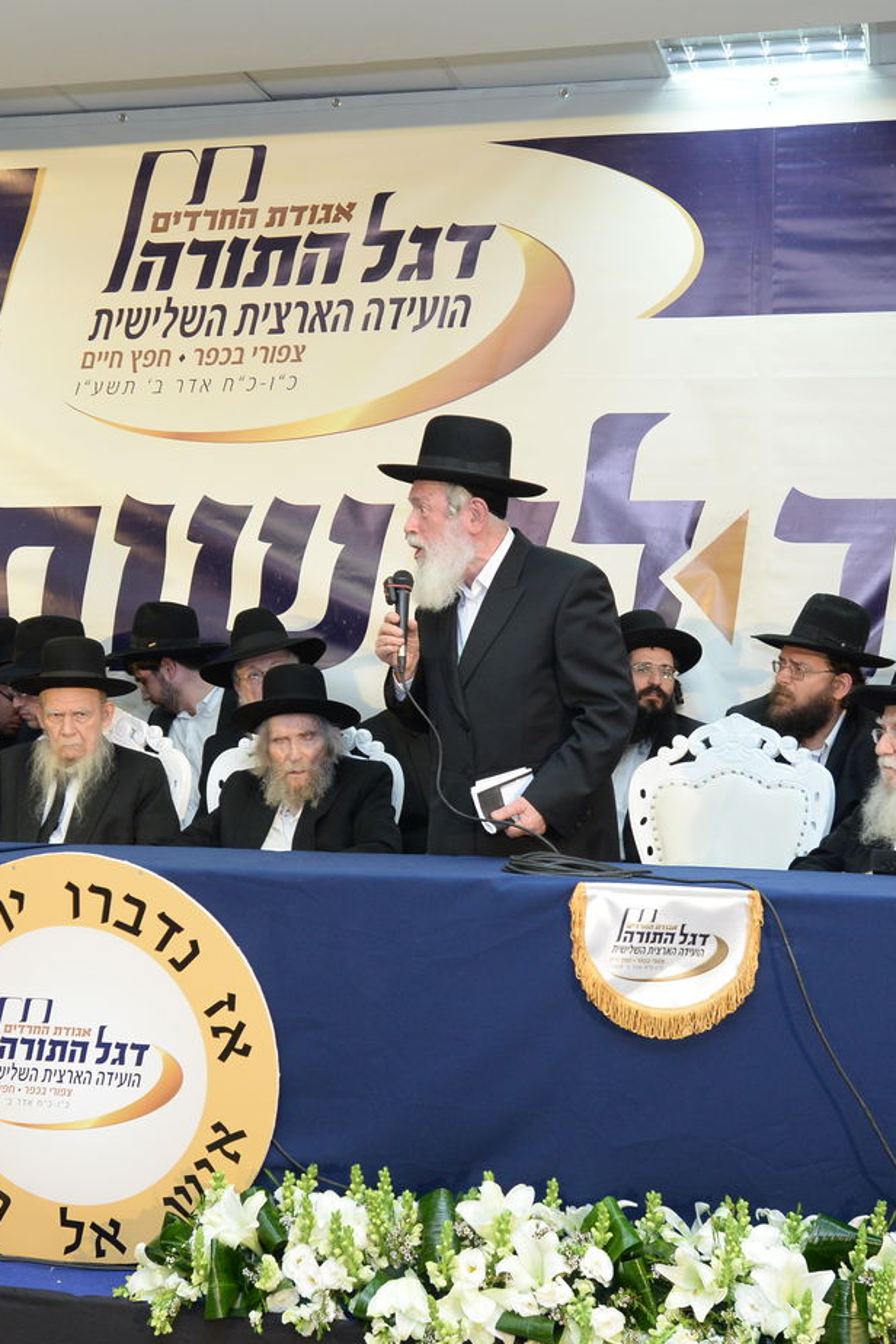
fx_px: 1979
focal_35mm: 53
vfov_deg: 37.5
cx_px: 429
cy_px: 676
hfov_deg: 25.5
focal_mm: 35
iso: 1600
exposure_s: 1/80
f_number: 5.6
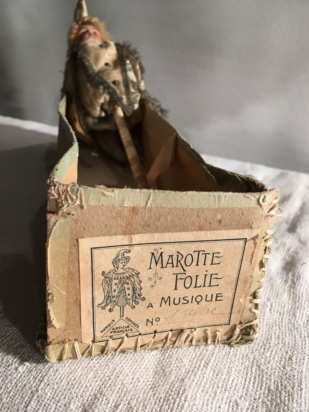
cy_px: 206
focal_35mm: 29
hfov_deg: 48.2
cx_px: 154
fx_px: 345
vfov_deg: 61.7
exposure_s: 1/33
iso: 40
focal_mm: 4.15
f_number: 2.2
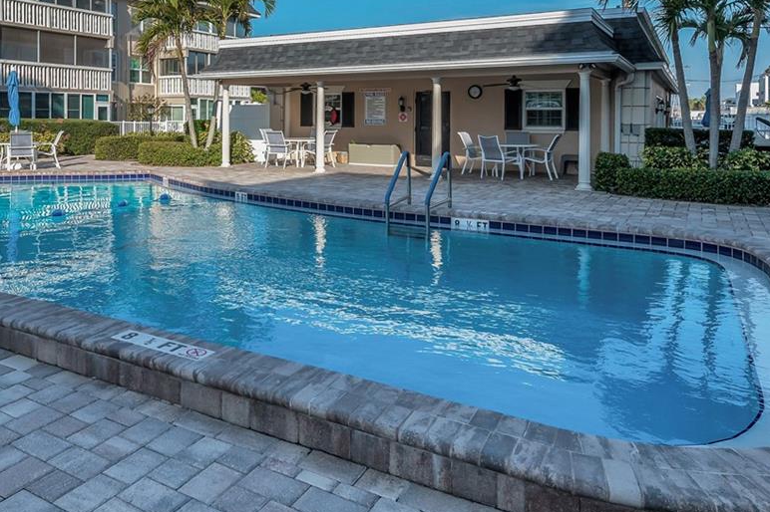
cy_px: 171
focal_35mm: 29
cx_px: 222
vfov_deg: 44.3
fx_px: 620
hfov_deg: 61.2
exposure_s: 1/1000
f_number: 8
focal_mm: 14
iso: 400
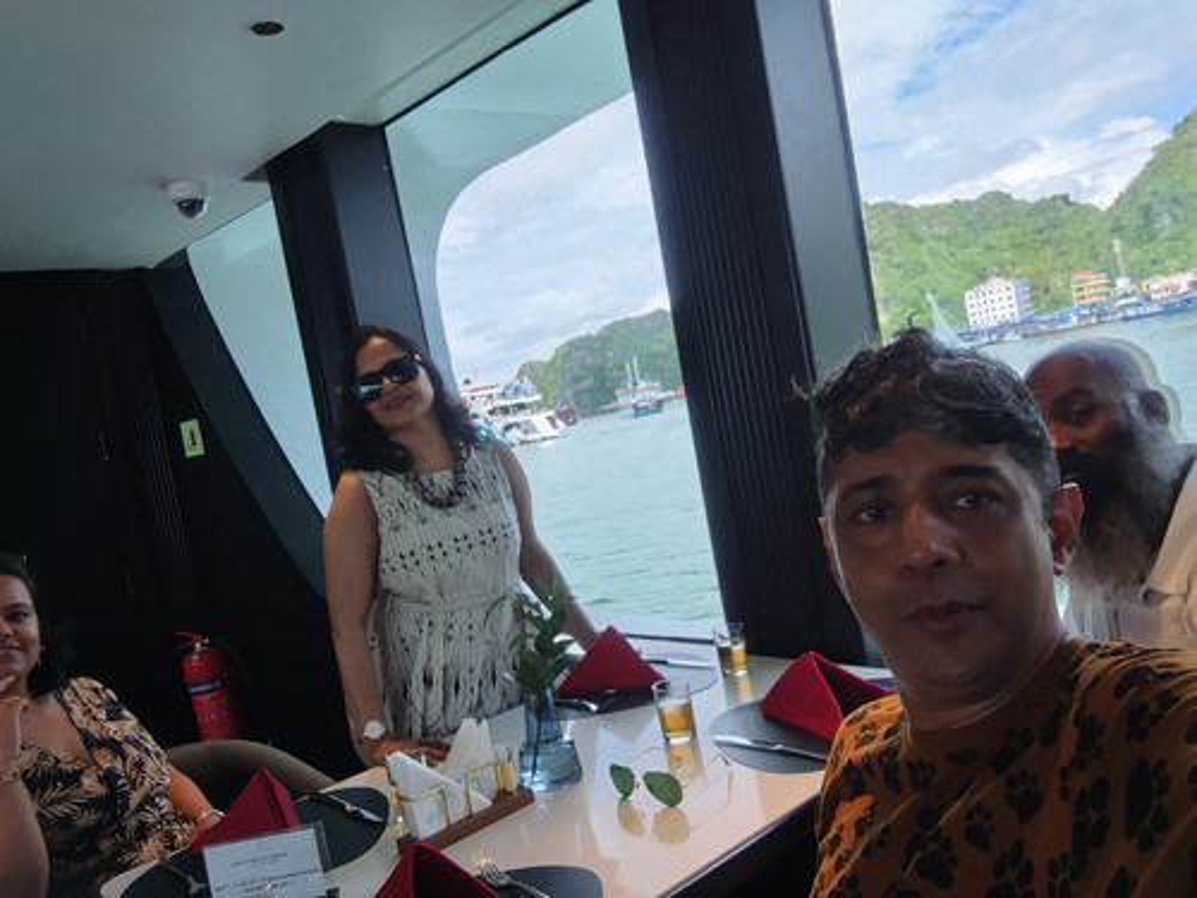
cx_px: 598
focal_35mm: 26
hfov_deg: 67.3
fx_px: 899
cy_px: 449
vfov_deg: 53.1
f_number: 2
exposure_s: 1/100
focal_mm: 2.79
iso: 64
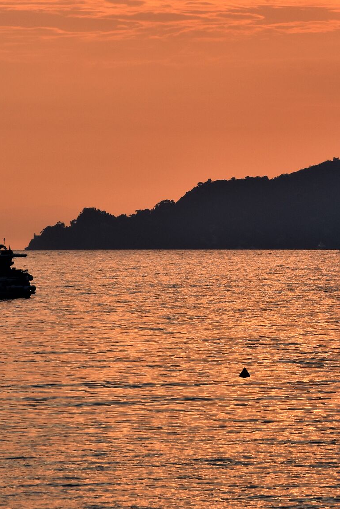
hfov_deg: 3.4
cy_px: 39
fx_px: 5778
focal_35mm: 408
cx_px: 219
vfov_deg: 5.0
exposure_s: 1/500
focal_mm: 130
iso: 200
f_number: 11
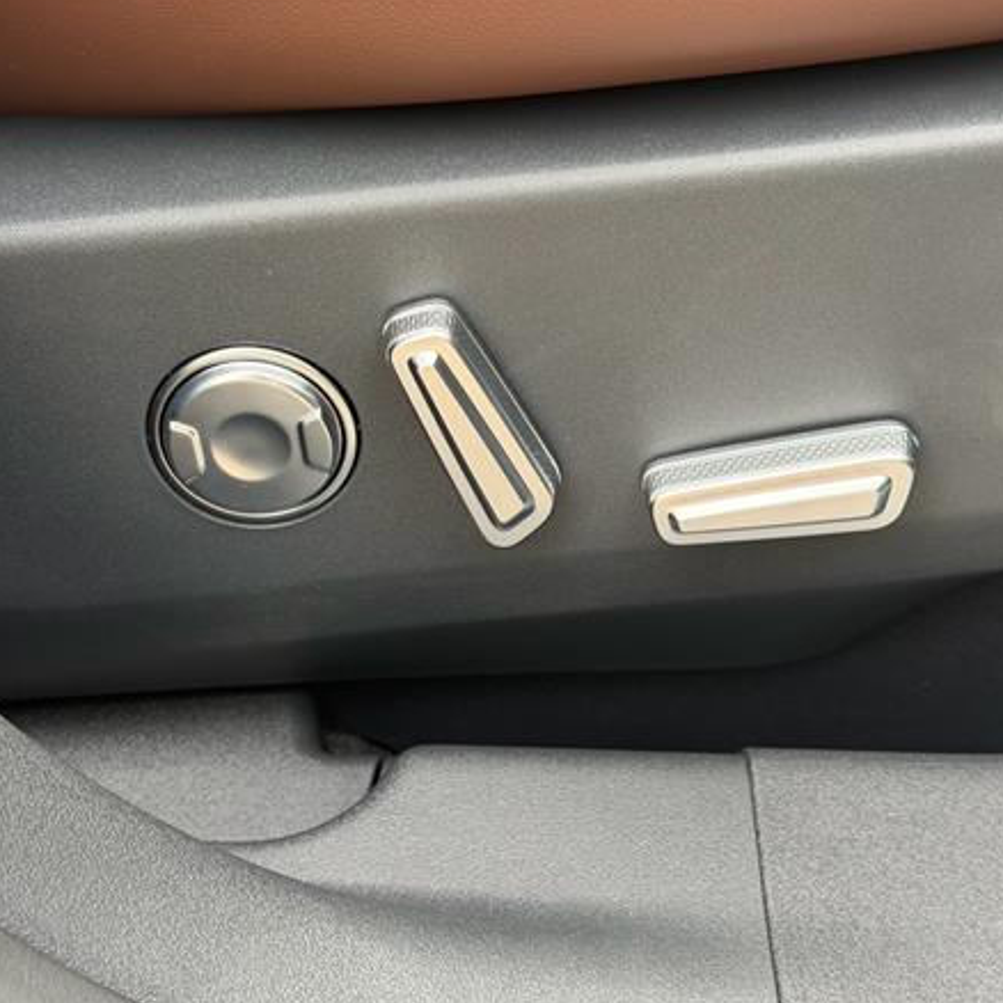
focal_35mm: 62
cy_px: 513
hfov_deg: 27.7
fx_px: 2032
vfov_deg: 27.7
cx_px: 504
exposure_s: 1/215
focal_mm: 6.76
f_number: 1.78
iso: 200
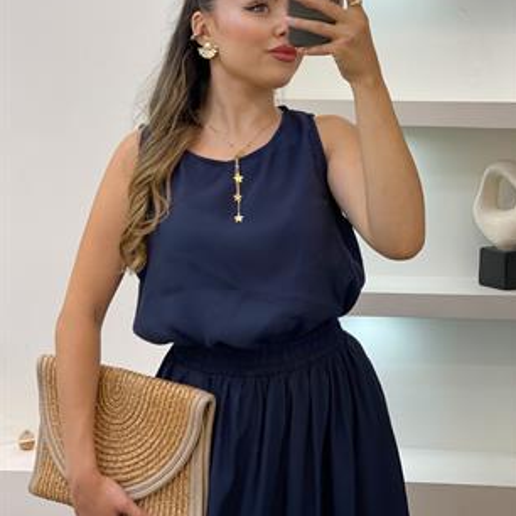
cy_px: 193
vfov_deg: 27.6
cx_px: 260
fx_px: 1046
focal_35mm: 62
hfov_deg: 27.7
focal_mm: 6
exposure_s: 1/100
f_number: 2
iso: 100
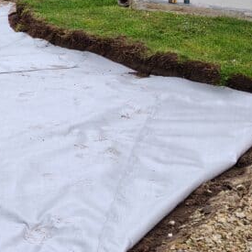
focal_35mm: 89
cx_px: -87
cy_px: 76
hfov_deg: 18.0
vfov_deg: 19.4
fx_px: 733
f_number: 1.95
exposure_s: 1/110
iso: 50
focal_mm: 5.52
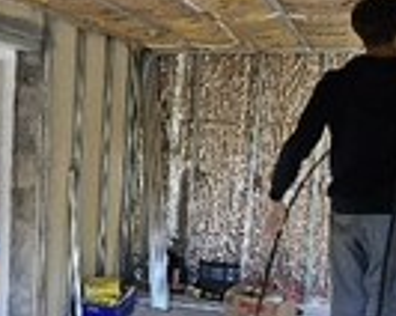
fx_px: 573
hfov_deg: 37.1
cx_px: 95
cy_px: 179
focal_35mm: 49
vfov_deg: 30.7
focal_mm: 1.74
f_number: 2.2
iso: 320
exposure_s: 1/33.3
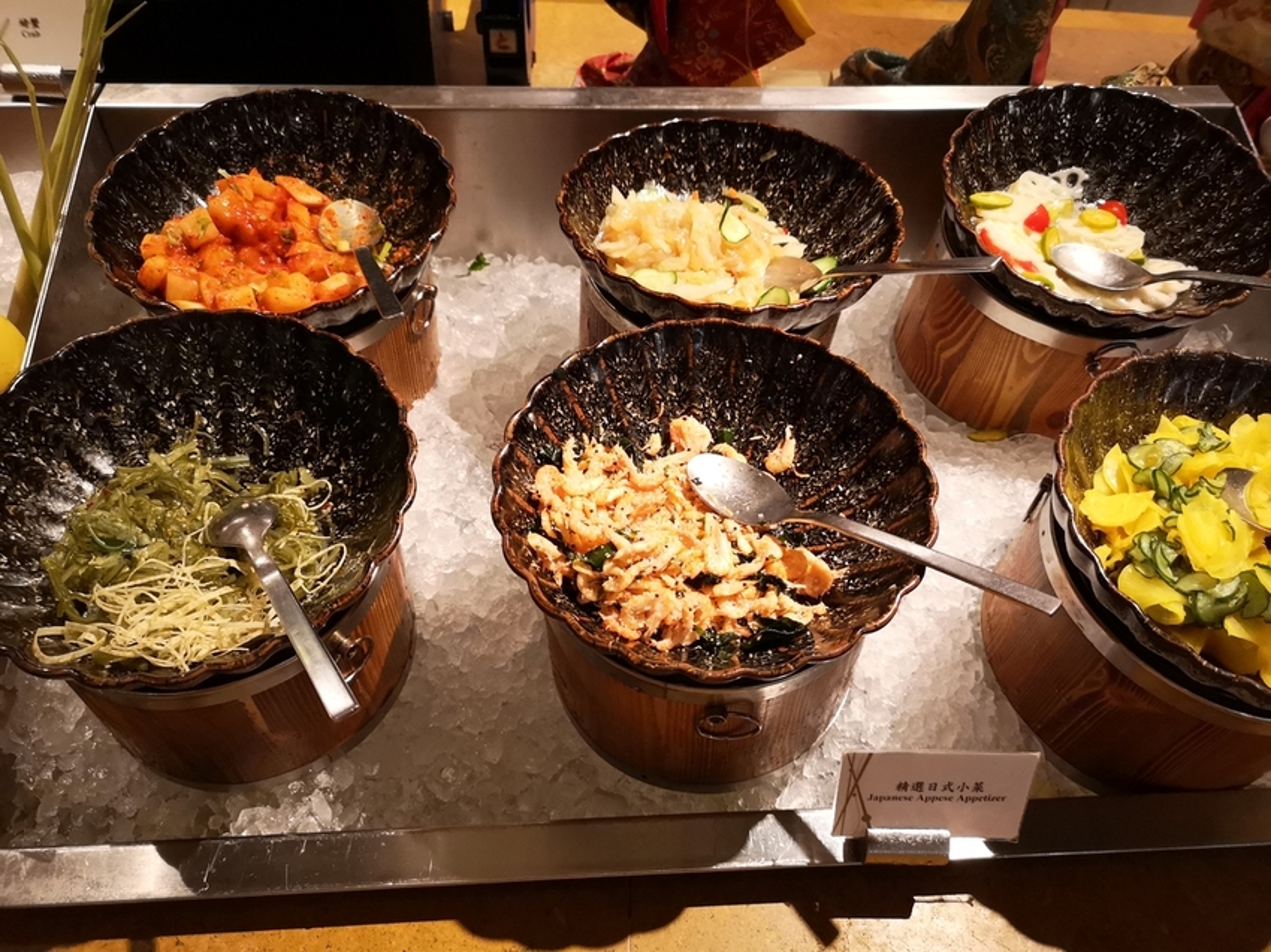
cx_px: 636
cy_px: 476
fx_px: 991
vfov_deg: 51.3
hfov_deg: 65.3
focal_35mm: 27
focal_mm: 3.95
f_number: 1.8
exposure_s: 1/60
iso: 500
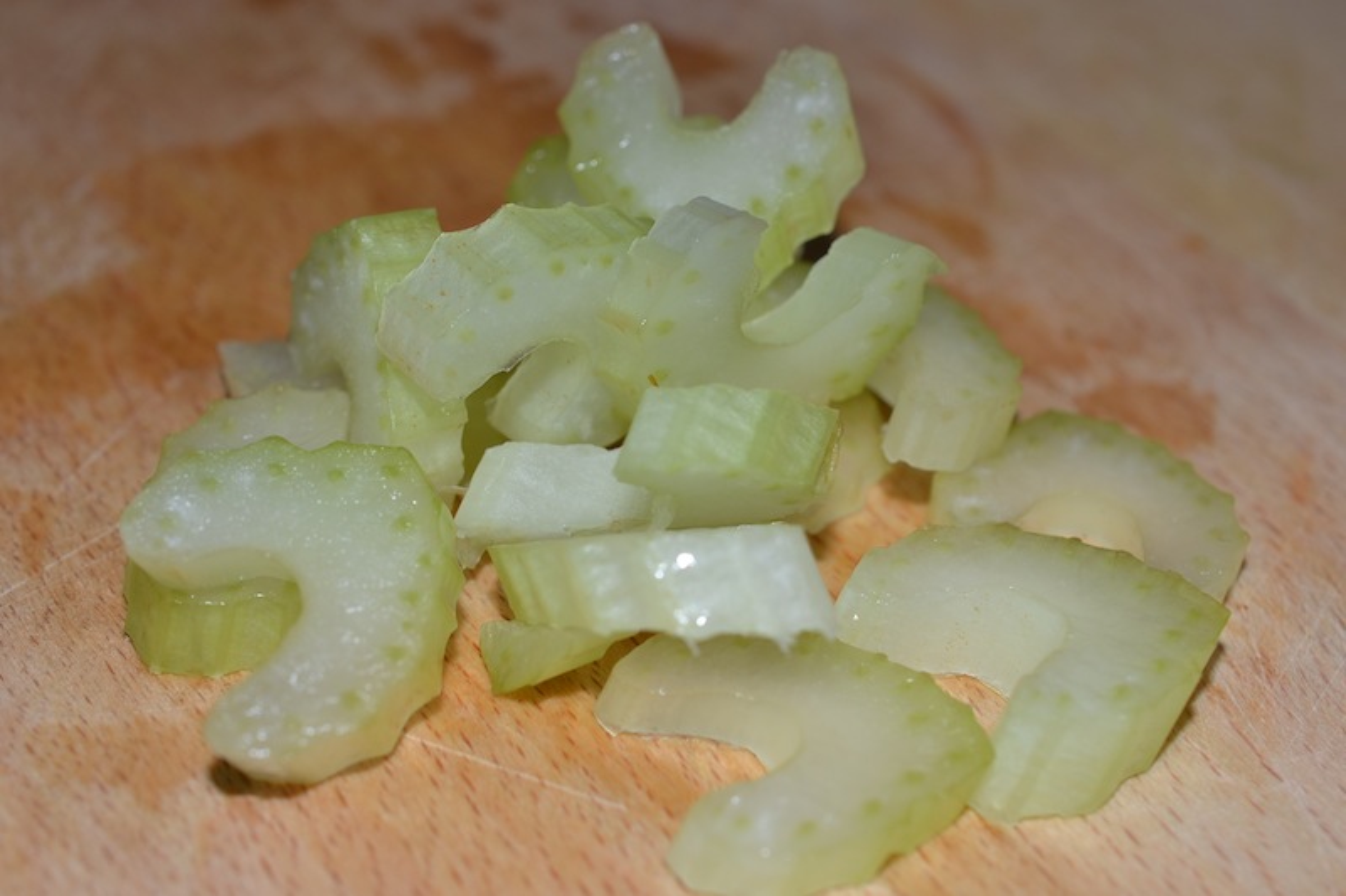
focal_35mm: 60
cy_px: 448
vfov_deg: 22.6
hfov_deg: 33.4
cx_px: 673
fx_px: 2243
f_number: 8
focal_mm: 40
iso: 100
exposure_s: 1/60
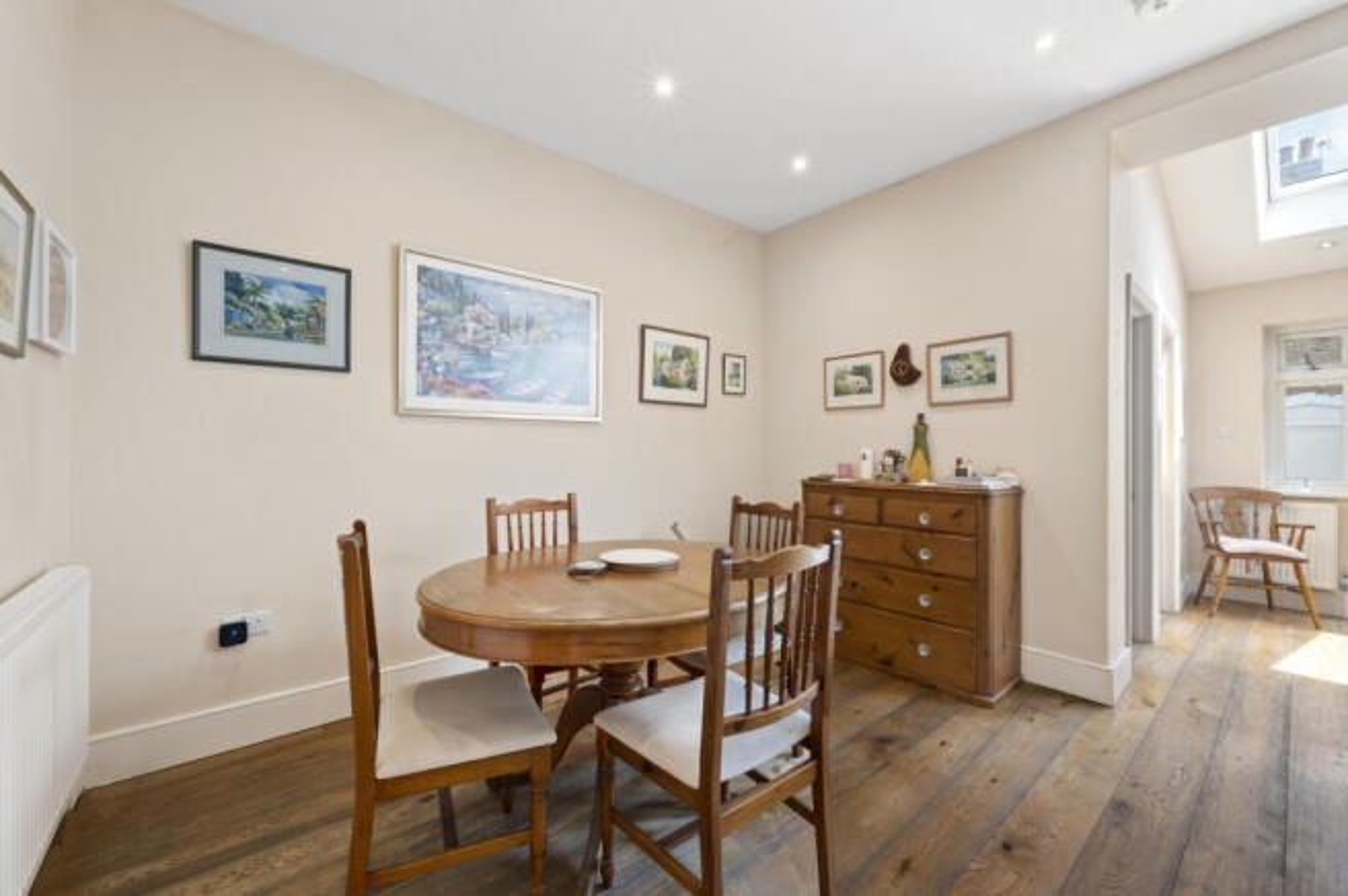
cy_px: 448
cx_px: 674
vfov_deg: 81.1
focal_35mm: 14
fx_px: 524
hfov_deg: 104.3
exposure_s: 1/2
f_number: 16
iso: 200
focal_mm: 14
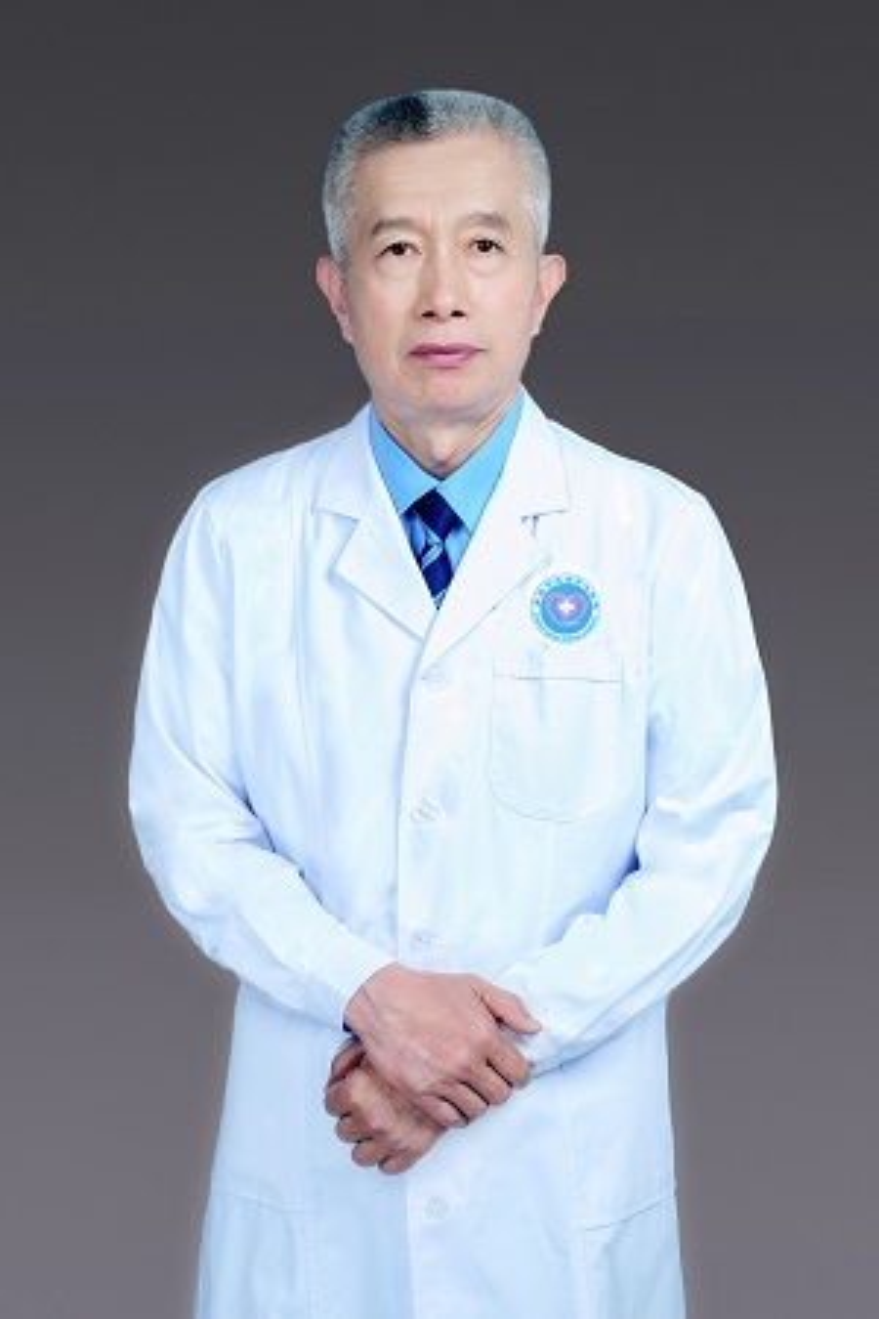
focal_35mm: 50
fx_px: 1831
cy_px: 660
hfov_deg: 27.0
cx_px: 440
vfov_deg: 39.6
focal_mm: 50
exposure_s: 1/160
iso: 200
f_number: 10
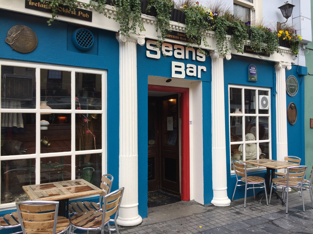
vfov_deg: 48.2
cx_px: 156
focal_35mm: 29
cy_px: 117
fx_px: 262
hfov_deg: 61.7
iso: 32
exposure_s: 1/124
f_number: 2.2
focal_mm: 4.15
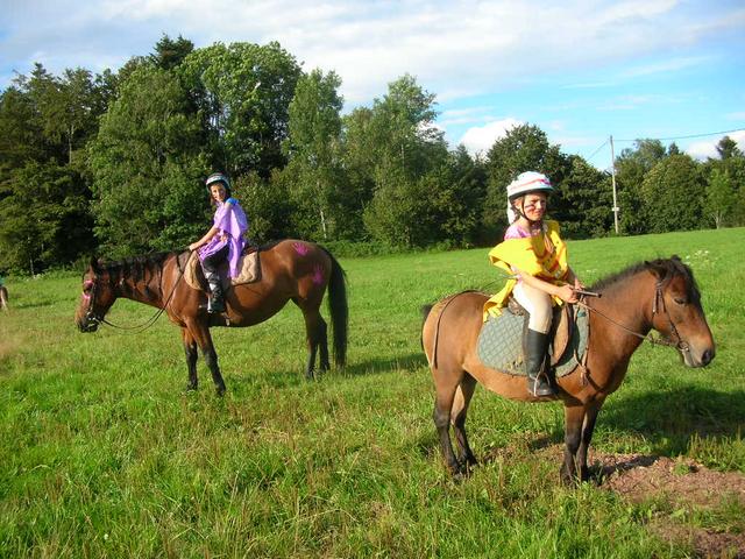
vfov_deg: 40.7
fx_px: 753
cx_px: 372
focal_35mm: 35
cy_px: 280
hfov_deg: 52.6
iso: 50
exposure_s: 1/464
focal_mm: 5.8
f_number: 2.8
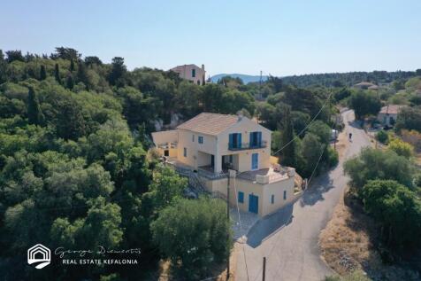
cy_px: 140
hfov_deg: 65.5
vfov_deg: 46.4
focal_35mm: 28
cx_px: 210
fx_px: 327
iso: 100
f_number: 6.3
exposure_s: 1/800
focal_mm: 10.26
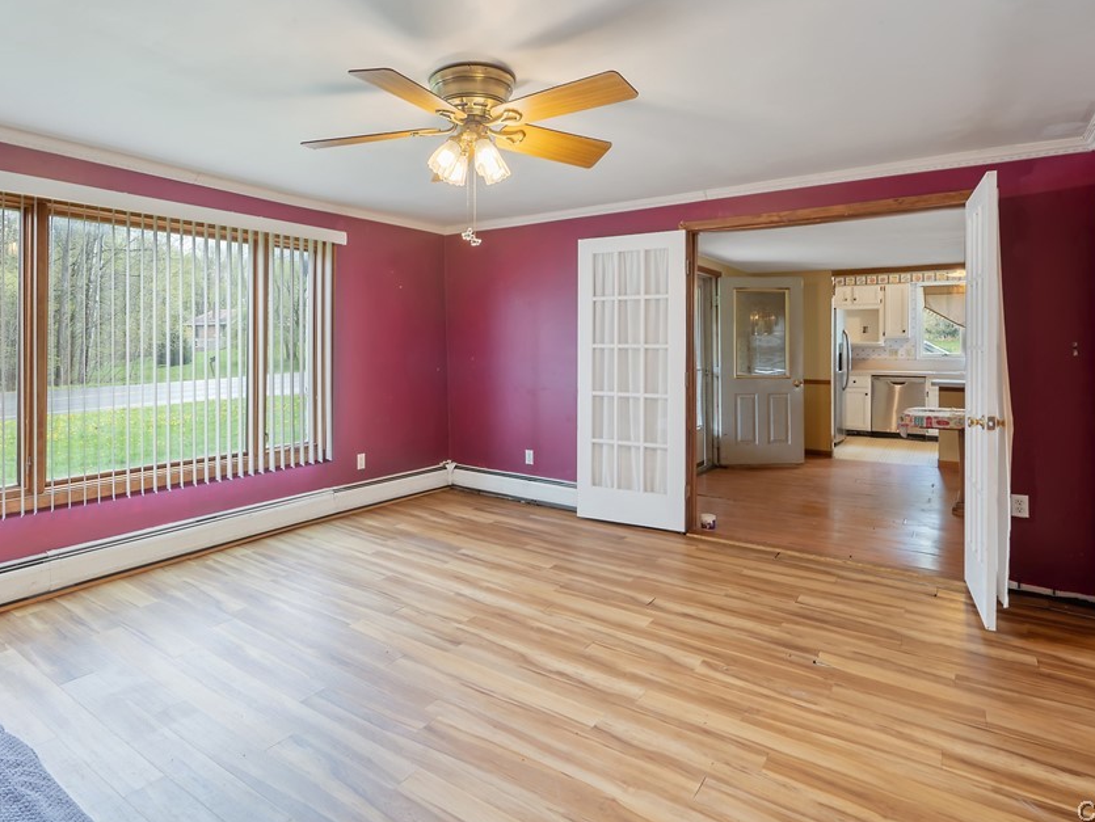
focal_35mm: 20
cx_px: 455
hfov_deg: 81.0
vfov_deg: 65.8
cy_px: 364
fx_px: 633
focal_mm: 16
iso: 200
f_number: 9
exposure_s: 1/13
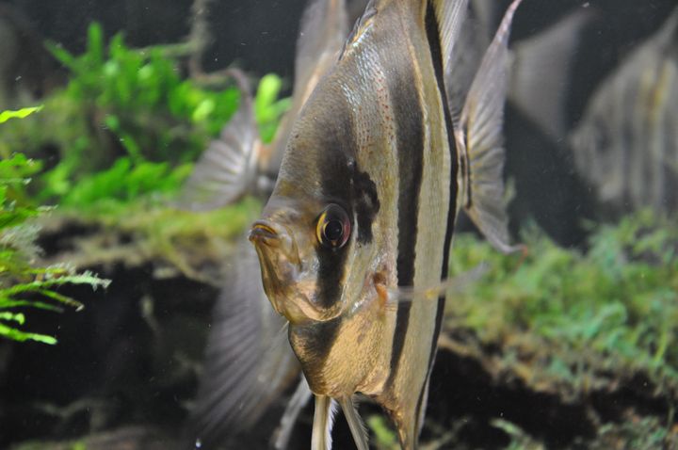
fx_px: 1636
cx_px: 339
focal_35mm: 87
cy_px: 225
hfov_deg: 23.4
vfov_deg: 15.7
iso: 1600
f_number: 5
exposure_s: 1/25
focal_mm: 58
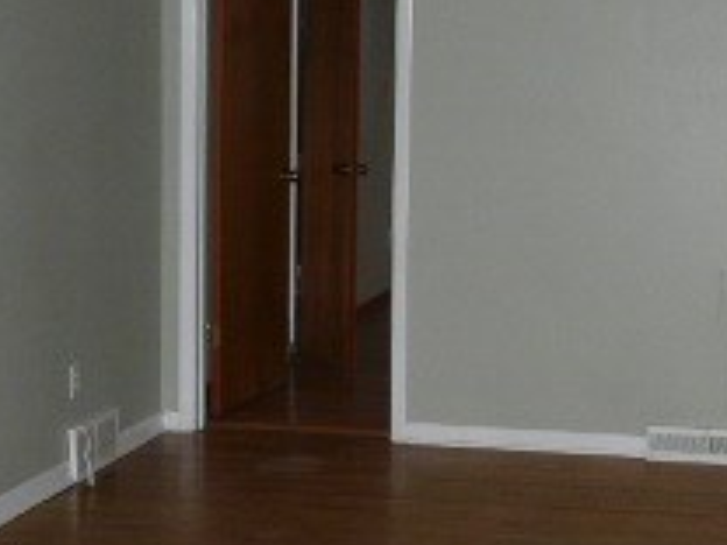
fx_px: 1806
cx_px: 692
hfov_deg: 22.1
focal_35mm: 86
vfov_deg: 17.2
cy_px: 266
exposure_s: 1/30
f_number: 2.8
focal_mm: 4.6
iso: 160
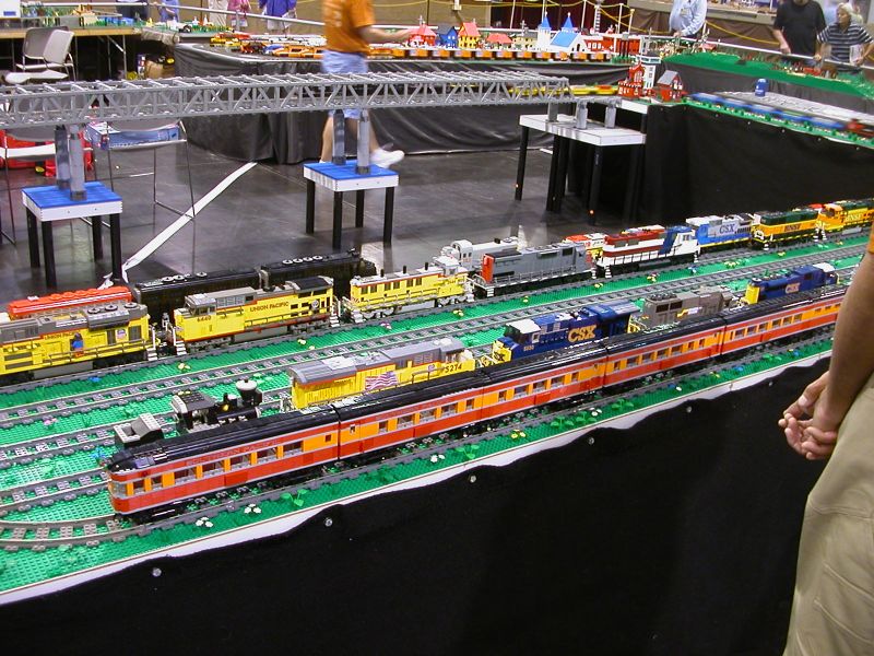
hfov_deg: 50.1
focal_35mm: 37
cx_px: 437
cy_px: 328
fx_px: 934
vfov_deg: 38.7
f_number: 2.7
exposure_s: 1/13.4
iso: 100
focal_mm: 5.6
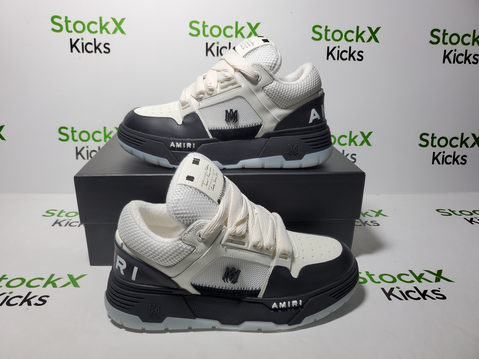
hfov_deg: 67.3
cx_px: 240
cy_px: 180
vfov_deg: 53.1
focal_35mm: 26
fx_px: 360
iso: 50
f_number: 1.5
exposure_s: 1/465
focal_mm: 4.3
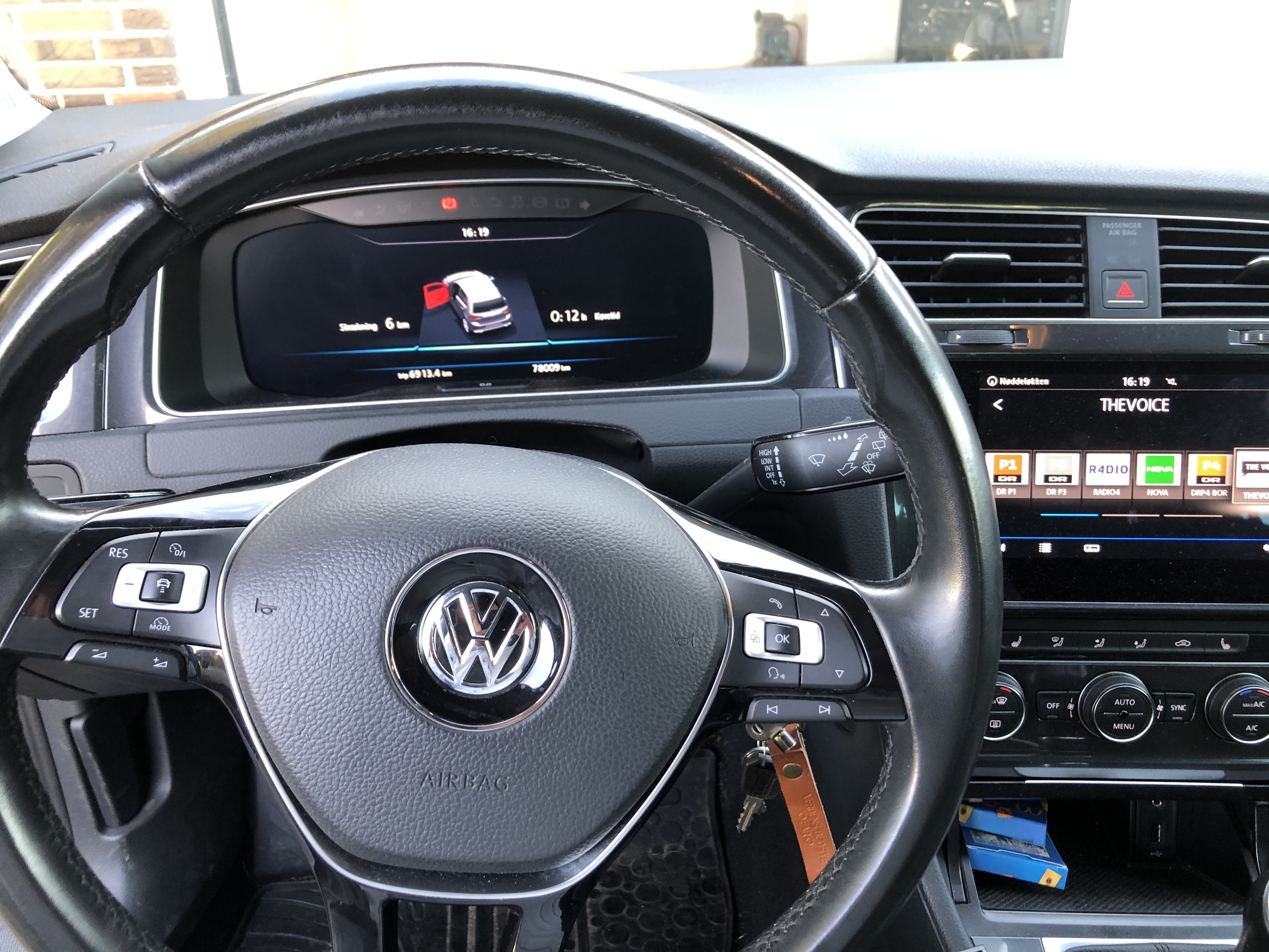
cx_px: 634
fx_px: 1026
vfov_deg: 49.7
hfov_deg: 63.4
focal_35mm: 28
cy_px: 476
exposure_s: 1/17
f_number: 1.8
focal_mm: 3.99
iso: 40
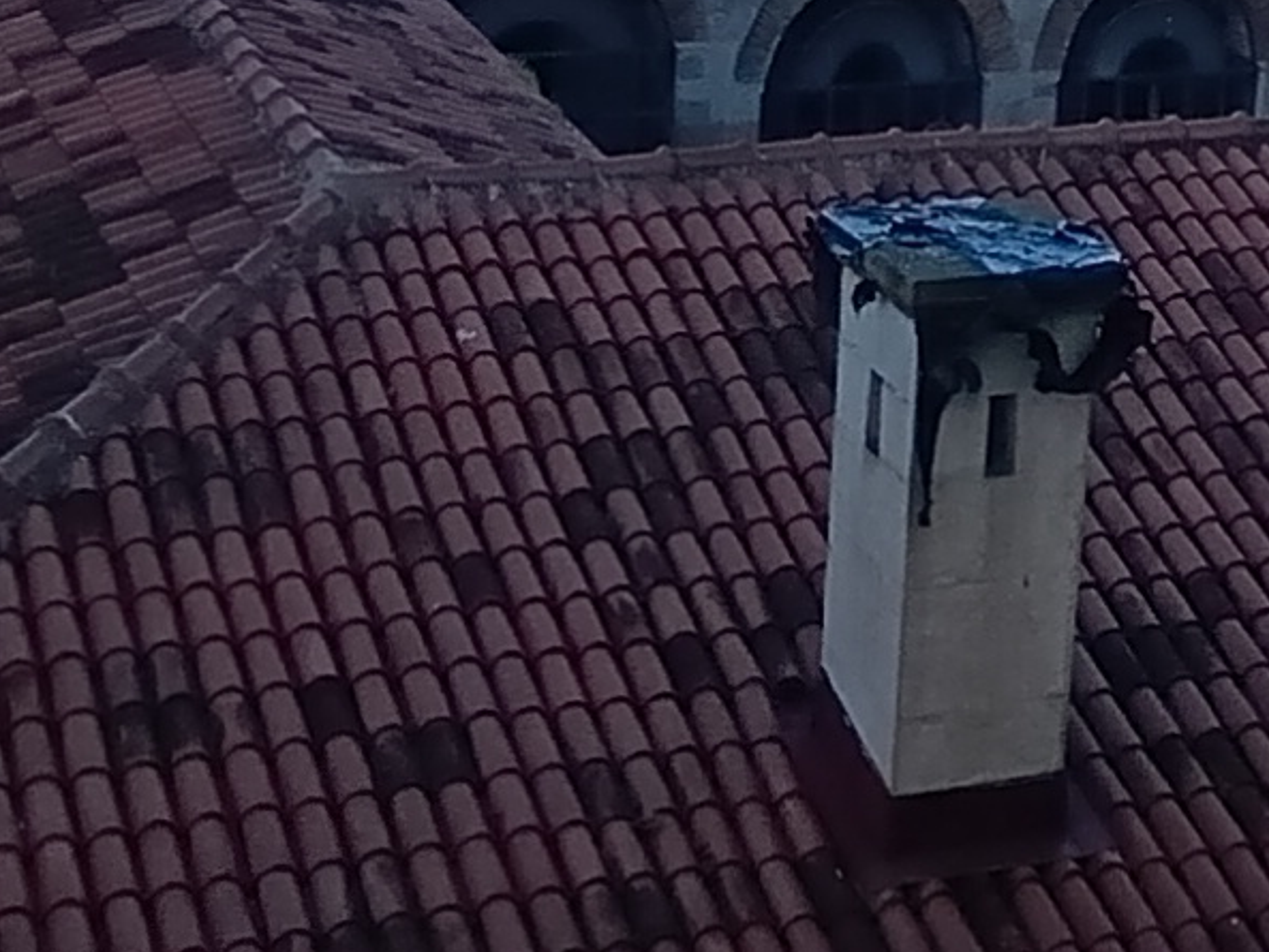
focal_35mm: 88
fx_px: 3227
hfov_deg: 21.8
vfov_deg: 16.5
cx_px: 1123
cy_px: 6
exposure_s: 1/636
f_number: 2.2
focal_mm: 1.65
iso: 50
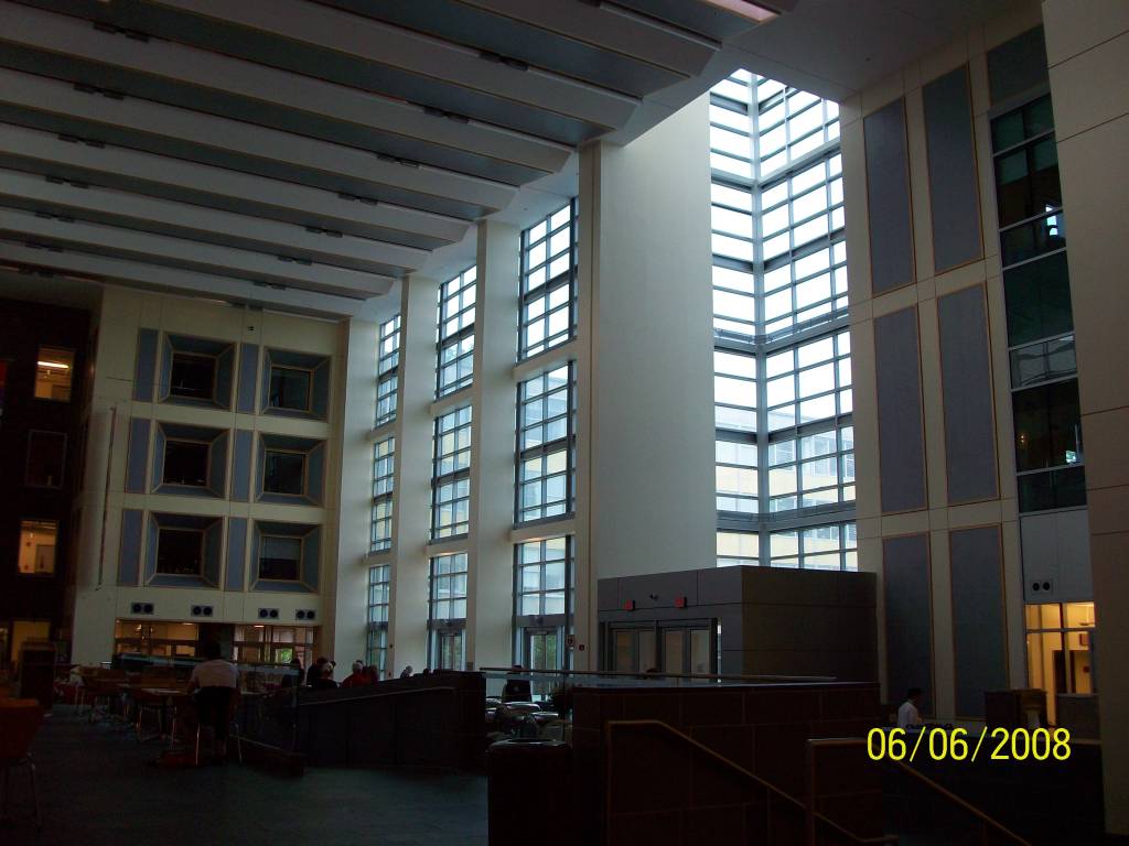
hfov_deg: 54.0
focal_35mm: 34
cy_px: 423
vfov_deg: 41.8
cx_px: 564
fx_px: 1109
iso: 86
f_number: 2.8
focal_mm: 5.7
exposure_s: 1/60
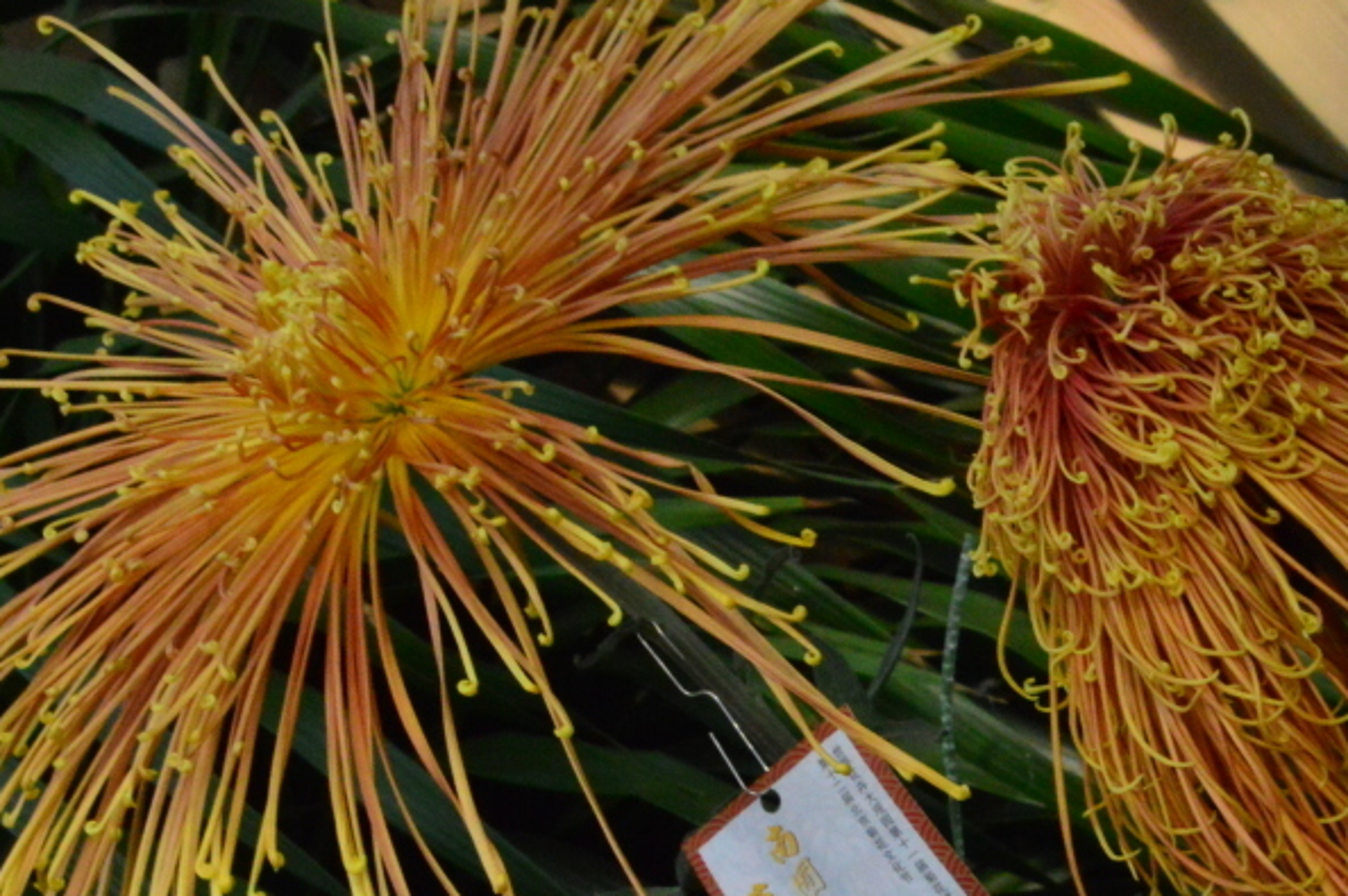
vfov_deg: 6.6
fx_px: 7744
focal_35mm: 207
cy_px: 570
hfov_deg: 9.9
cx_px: 999
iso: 5000
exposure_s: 1/250
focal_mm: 80
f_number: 32
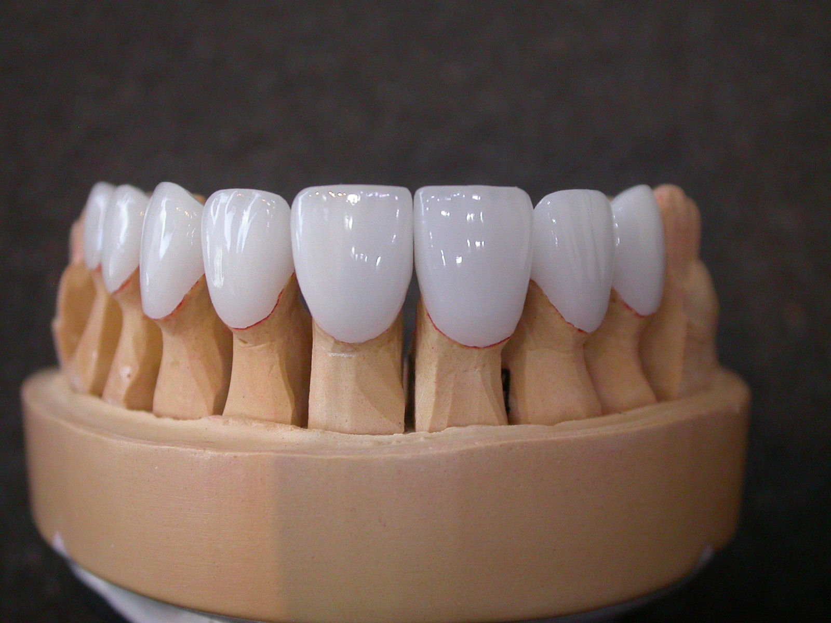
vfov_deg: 24.0
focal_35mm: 61
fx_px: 1464
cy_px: 312
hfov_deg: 31.7
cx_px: 416
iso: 200
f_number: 3.1
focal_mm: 12.7
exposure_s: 1/65.1
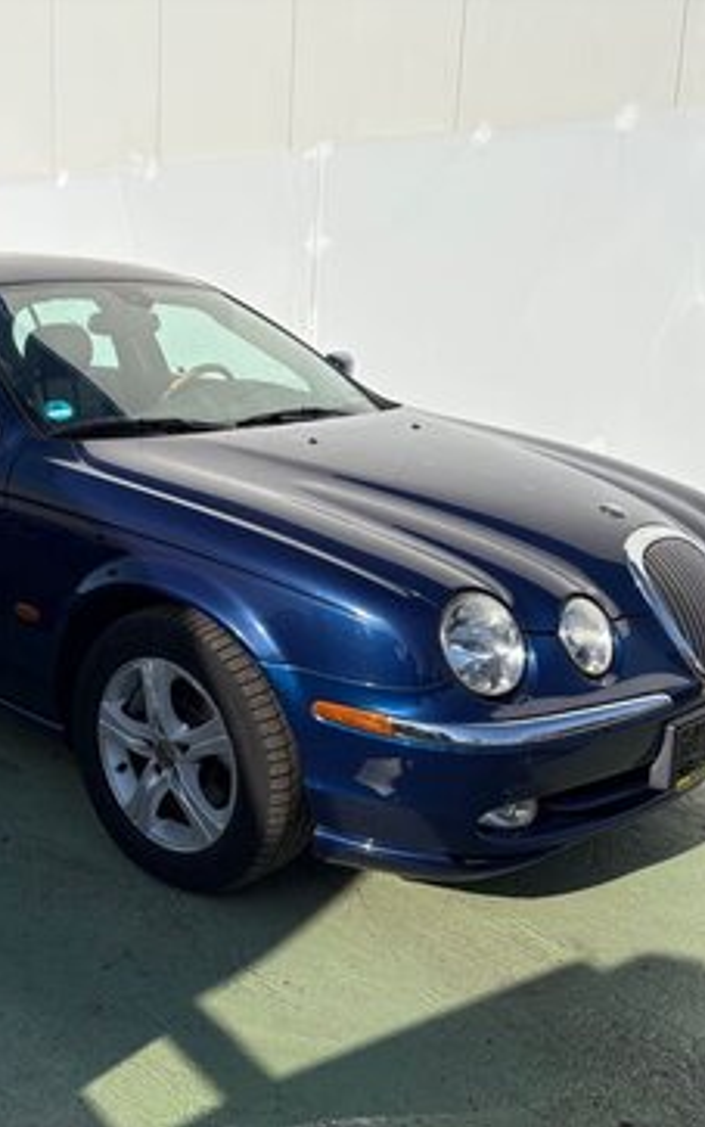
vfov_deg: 52.7
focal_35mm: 37
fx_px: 1137
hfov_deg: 33.8
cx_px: 180
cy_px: 562
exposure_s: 1/6993
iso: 50
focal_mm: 5.96
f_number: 1.6
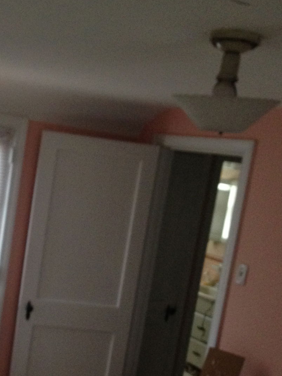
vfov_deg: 29.0
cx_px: 33
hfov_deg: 21.8
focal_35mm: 66
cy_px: 279
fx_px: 717
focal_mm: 4.12
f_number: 2.4
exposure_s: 1/20
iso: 250
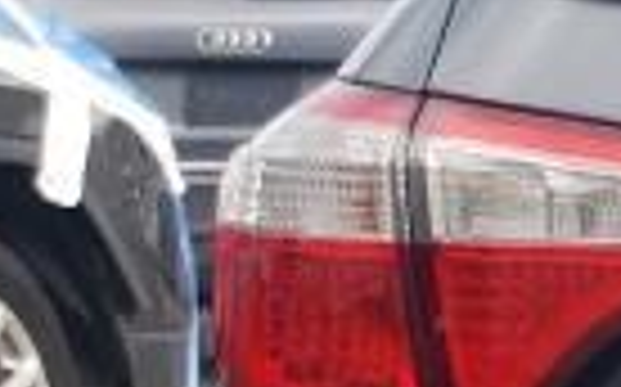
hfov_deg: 10.5
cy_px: 549
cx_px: 1670
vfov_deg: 8.0
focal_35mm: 160
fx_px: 2706
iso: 50
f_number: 1.5
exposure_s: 1/556
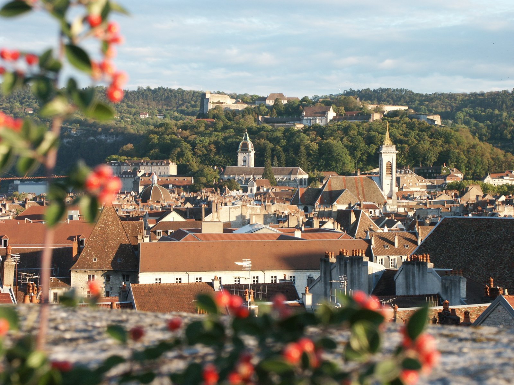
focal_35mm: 105
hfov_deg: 18.7
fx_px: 1559
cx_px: 257
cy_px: 192
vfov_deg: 14.1
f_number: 5.6
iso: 100
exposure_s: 1/90
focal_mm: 26.03
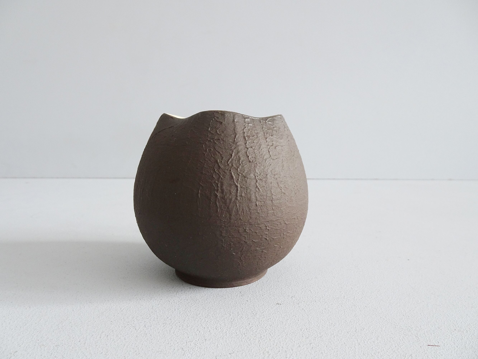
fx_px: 331
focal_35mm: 24
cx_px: 239
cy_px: 180
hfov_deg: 71.6
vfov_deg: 56.8
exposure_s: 1/30
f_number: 3.5
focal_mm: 4.1
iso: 160
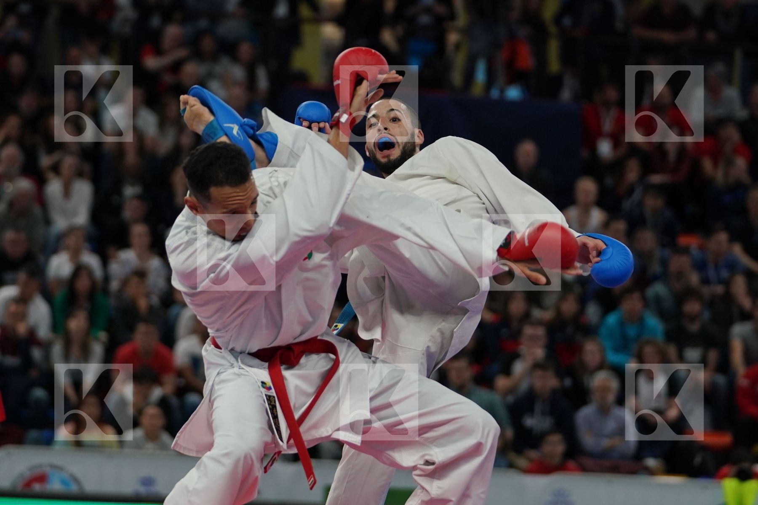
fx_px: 3663
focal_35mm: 174
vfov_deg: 7.9
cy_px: 252
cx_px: 379
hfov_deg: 11.8
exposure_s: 1/1000
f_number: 2.8
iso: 1000
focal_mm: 116
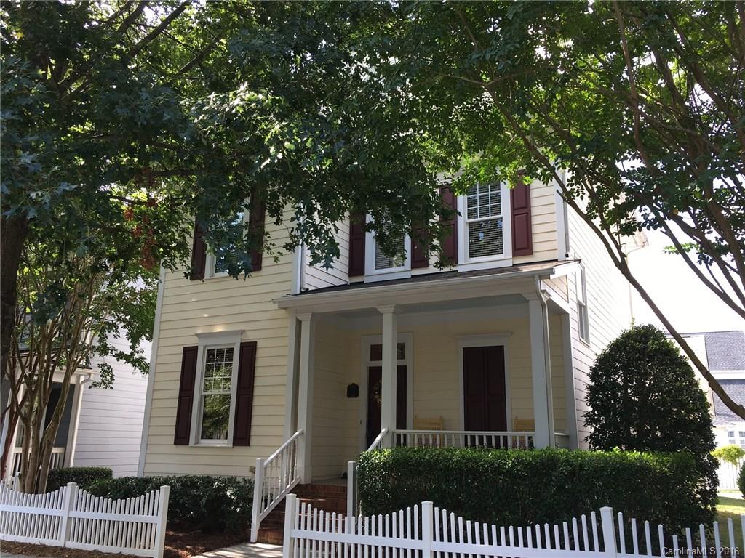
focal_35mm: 29
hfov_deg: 61.7
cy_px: 279
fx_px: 624
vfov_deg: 48.2
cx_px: 372
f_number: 2.2
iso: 25
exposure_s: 1/148
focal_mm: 4.15
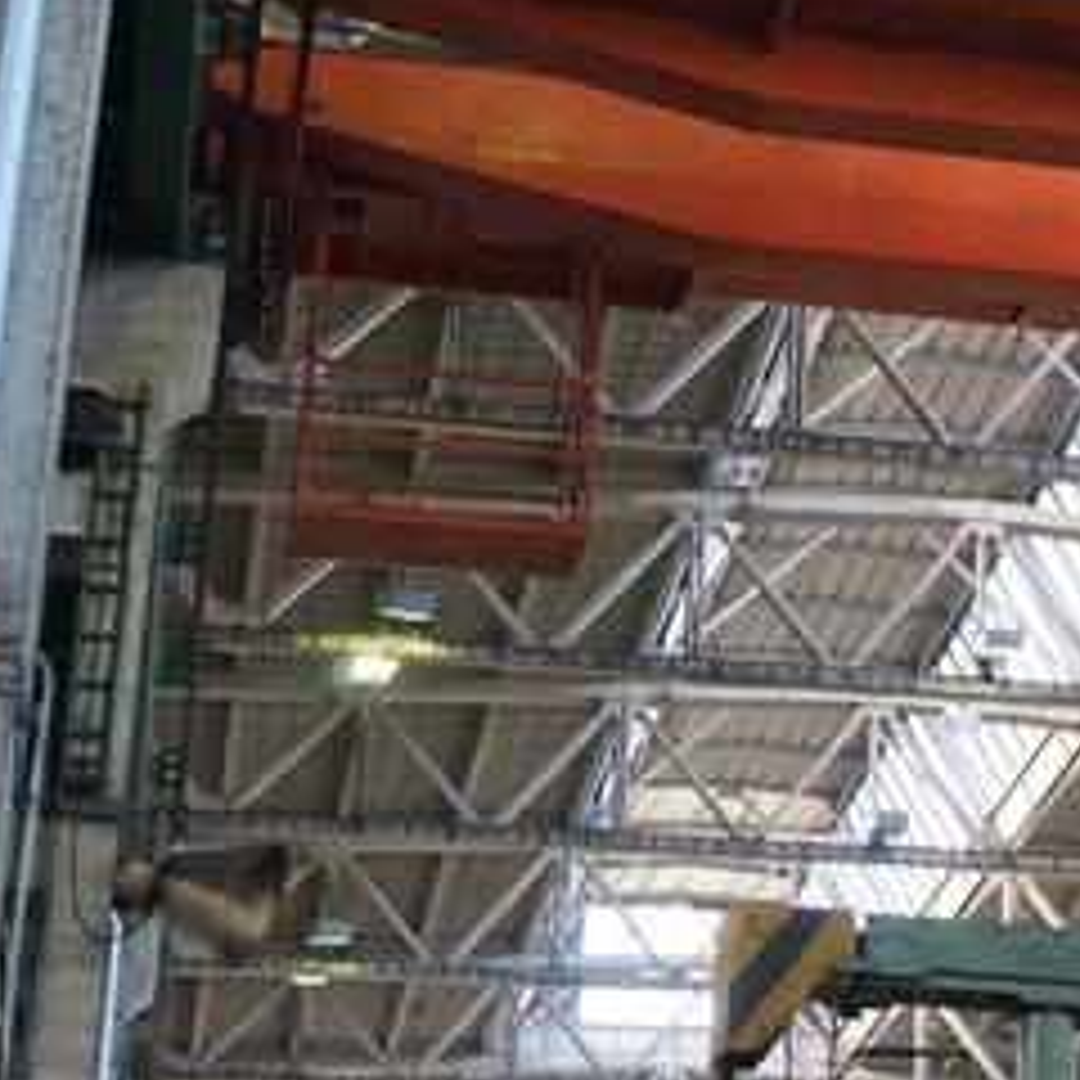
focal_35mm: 103
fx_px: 3645
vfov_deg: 16.8
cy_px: 306
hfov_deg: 15.8
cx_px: 1485
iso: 500
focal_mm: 27
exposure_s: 1/60
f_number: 4.5
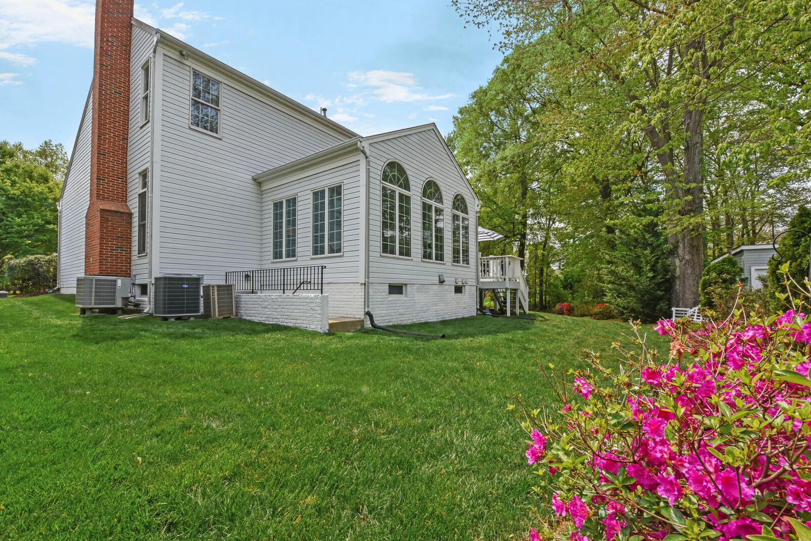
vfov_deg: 77.3
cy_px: 283
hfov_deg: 100.3
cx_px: 388
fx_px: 338
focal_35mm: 15
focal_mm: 14
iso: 800
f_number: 22
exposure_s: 1/200
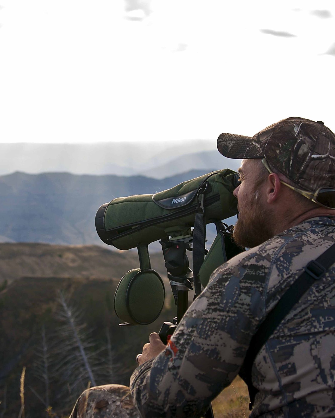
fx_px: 744
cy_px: 208
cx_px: 129
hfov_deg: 25.3
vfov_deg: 31.5
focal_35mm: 60
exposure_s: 1/350
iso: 100
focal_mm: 28
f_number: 2.8
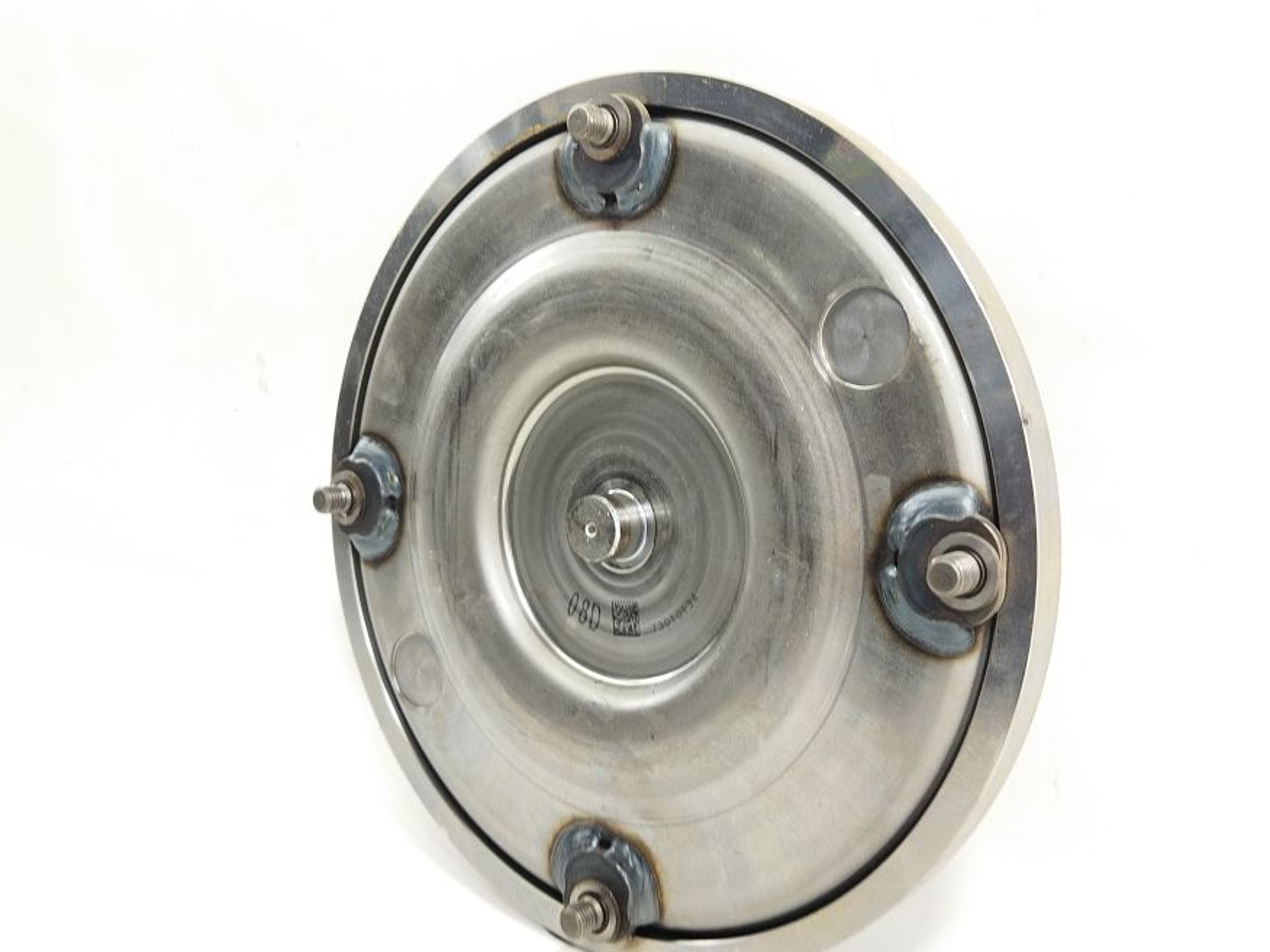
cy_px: 480
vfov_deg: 38.7
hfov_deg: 50.1
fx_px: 1357
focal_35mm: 37
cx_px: 678
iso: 116
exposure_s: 1/50
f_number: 1.79
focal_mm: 4.71
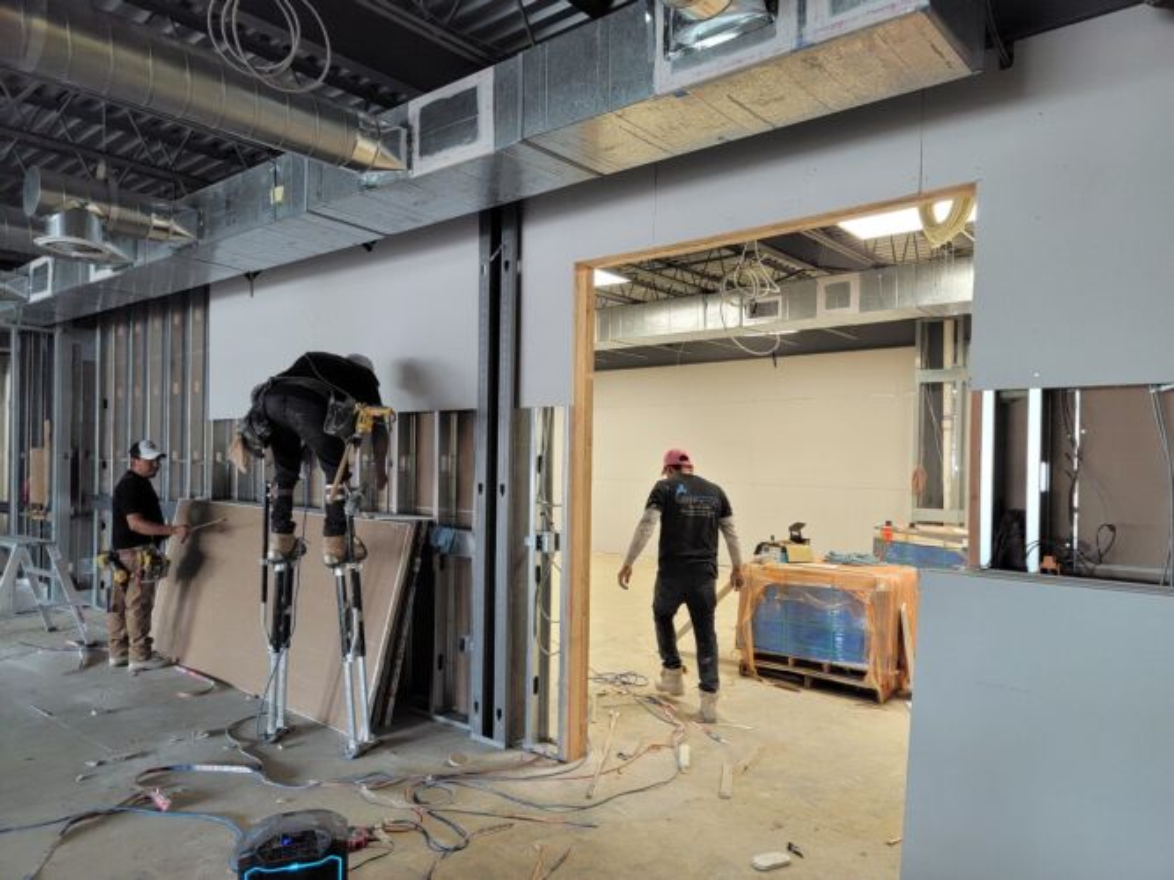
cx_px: 587
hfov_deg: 71.6
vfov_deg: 56.8
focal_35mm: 24
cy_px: 440
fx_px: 814
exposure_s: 1/60
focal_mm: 6.7
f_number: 1.8
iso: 250
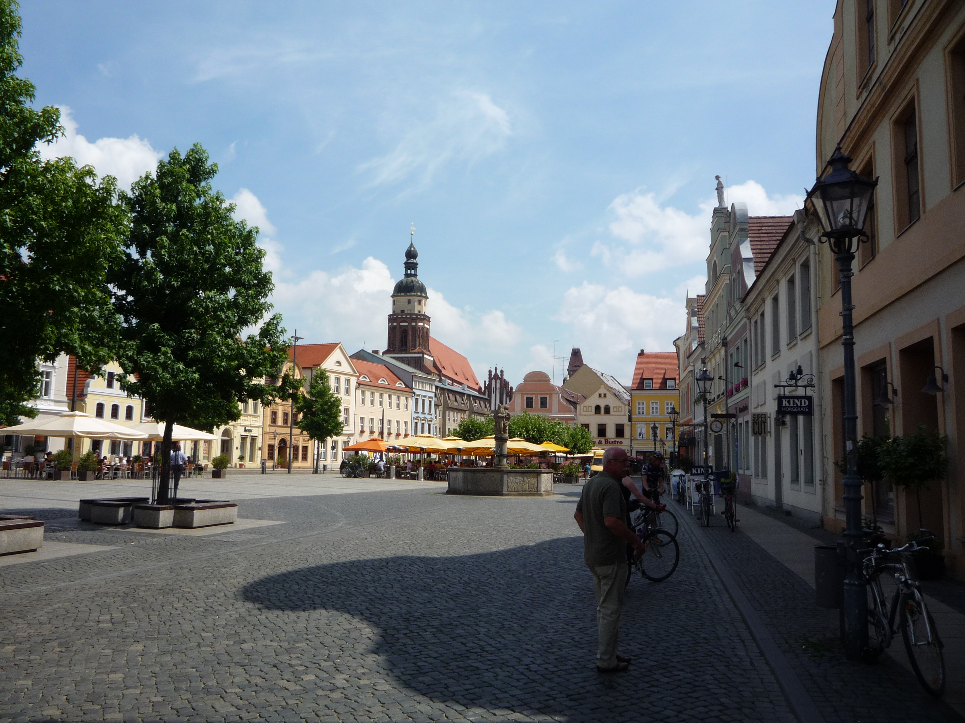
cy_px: 362
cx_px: 482
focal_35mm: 30
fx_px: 836
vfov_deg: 46.8
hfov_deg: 60.0
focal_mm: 5.2
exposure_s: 1/500
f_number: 5.6
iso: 100
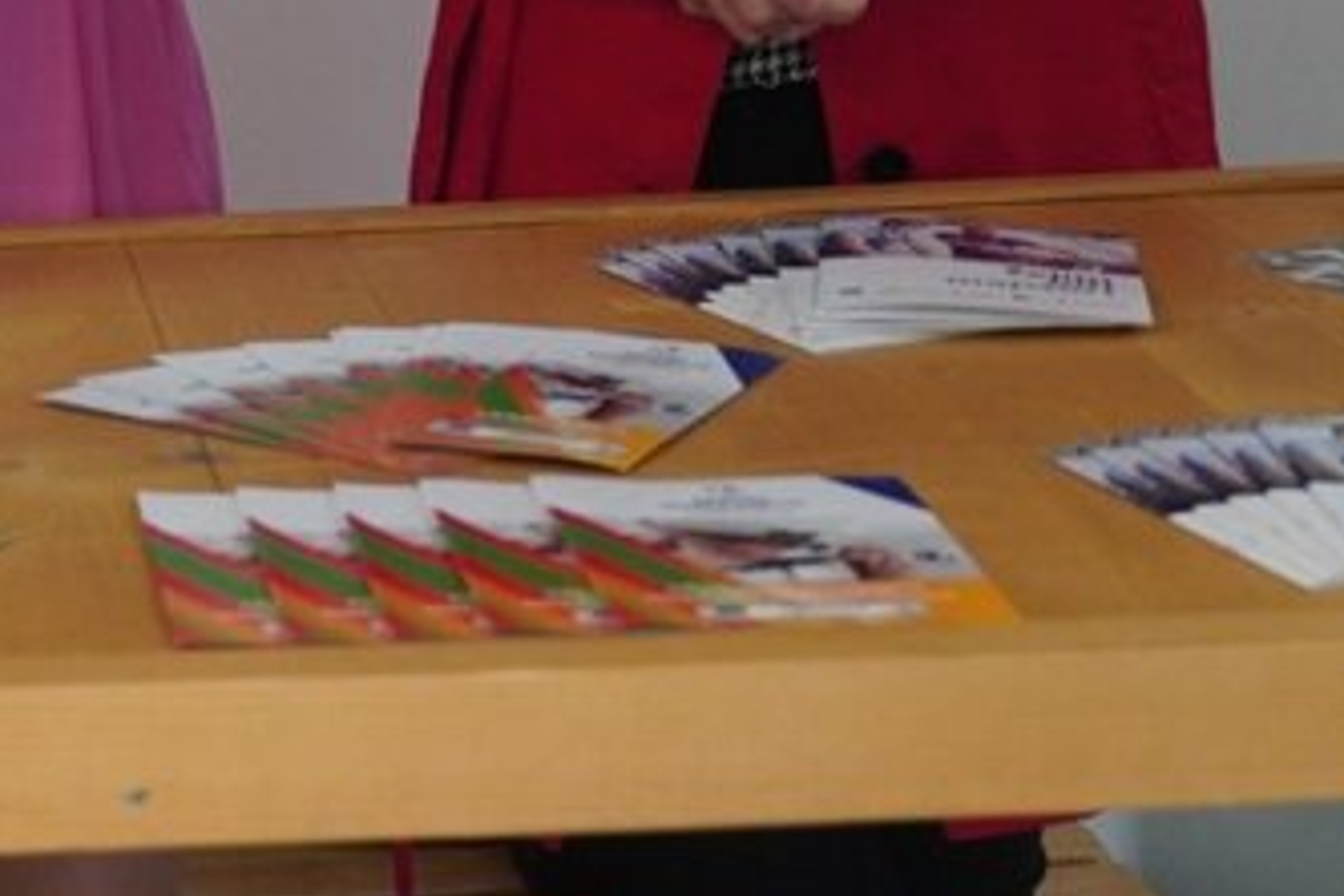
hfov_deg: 15.6
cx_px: 44
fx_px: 4816
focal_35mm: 129
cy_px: -373
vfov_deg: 10.3
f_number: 2.8
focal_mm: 28
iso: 1250
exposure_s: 1/160
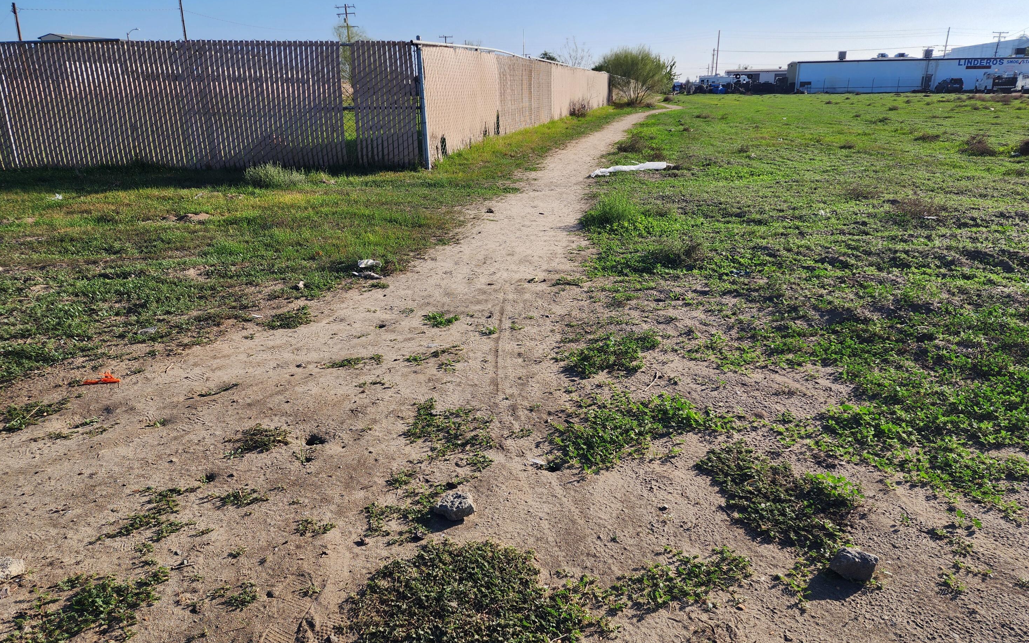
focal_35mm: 25
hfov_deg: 72.5
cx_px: 521
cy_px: 326
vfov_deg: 49.3
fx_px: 701
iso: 12
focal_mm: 6.4
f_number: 1.8
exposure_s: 1/1212
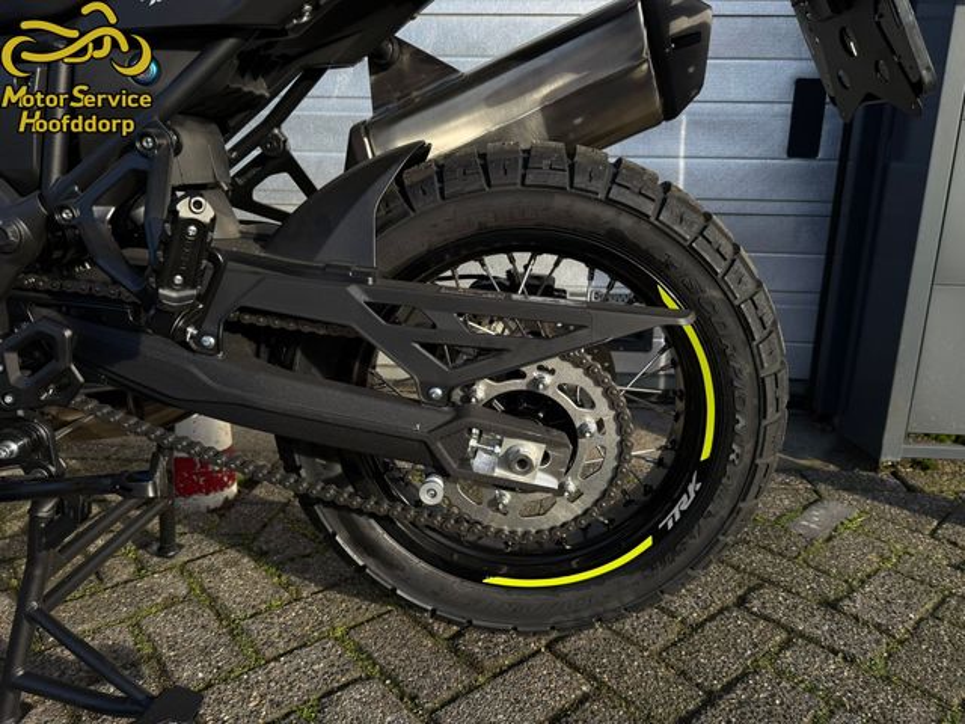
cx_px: 482
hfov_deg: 71.6
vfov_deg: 56.8
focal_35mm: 24
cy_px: 362
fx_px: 669
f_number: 1.78
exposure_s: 1/2299
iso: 80
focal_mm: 6.76
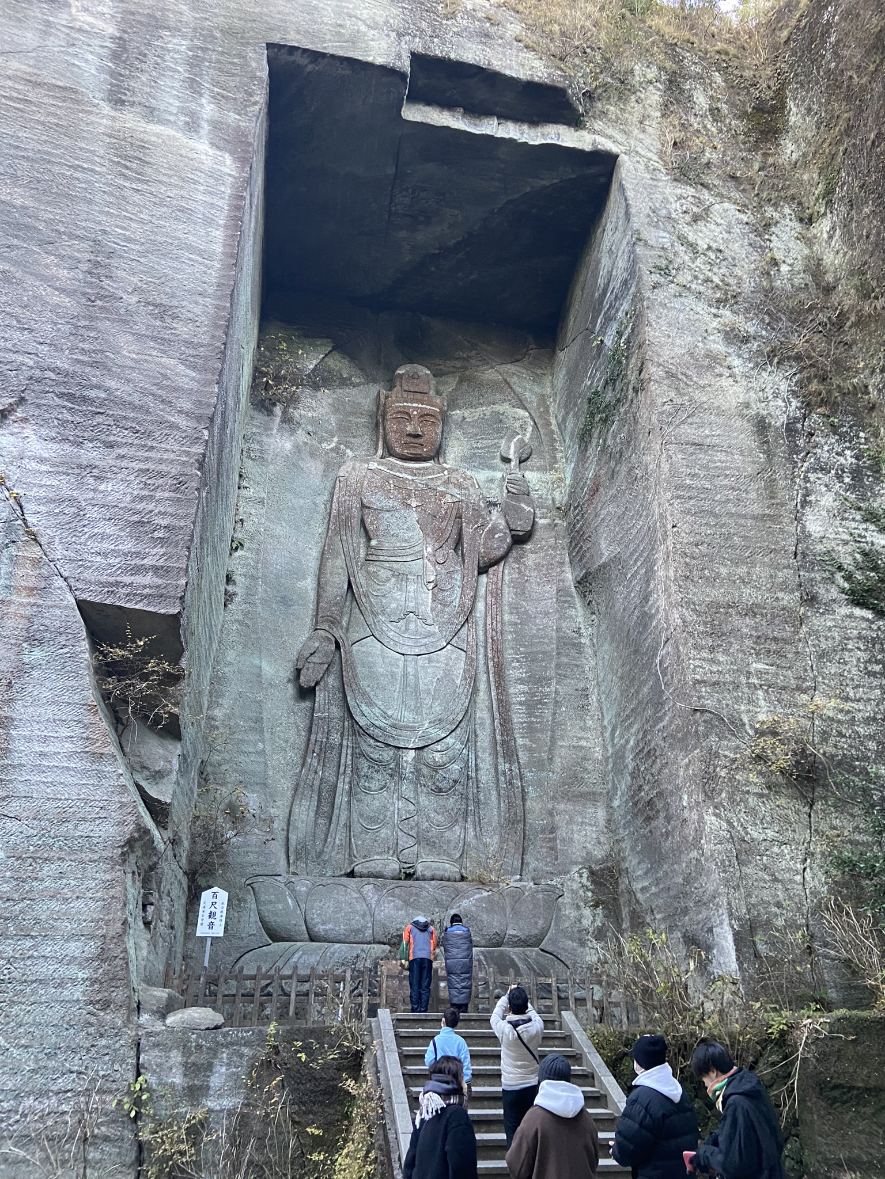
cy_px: 590
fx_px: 886
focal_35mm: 26
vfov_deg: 67.3
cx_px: 442
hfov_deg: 53.1
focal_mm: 4.25
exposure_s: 1/60
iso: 250
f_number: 1.8
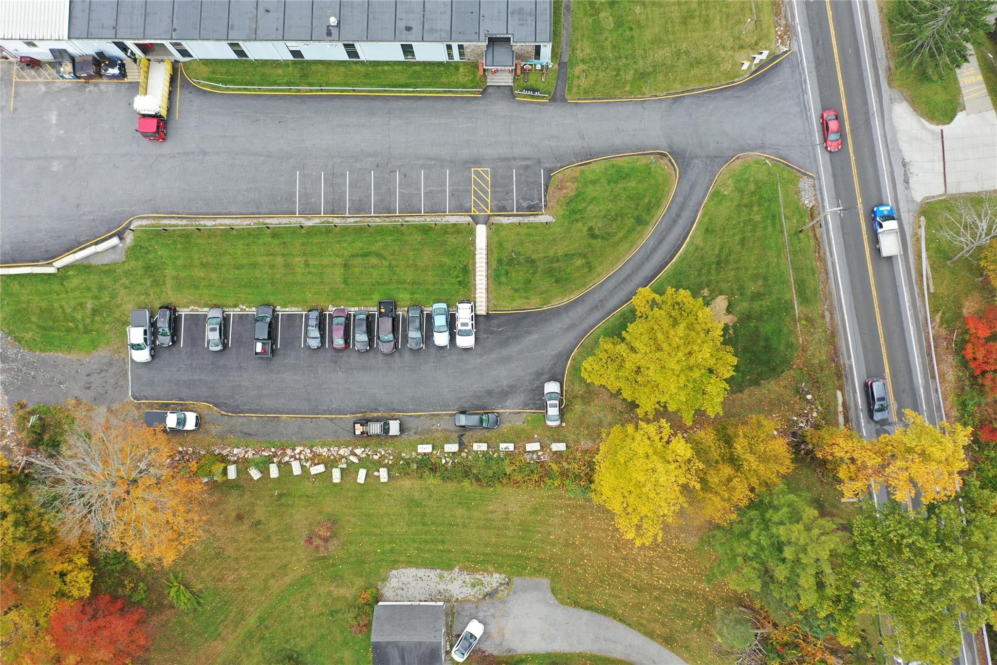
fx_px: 775
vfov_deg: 46.4
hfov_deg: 65.5
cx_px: 498
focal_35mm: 28
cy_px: 332
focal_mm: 10.26
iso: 100
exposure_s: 1/100
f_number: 4
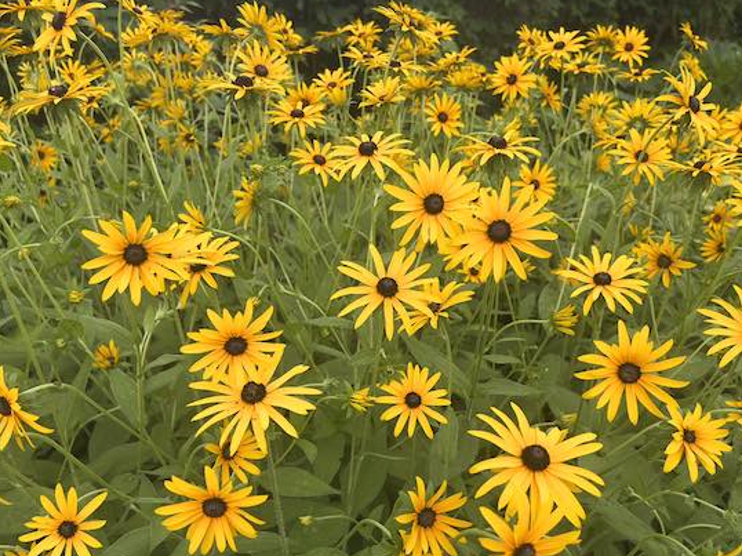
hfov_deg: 61.7
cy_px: 298
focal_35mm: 29
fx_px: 621
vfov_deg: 48.2
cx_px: 367
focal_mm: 5.7
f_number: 1.5
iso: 64
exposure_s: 1/121
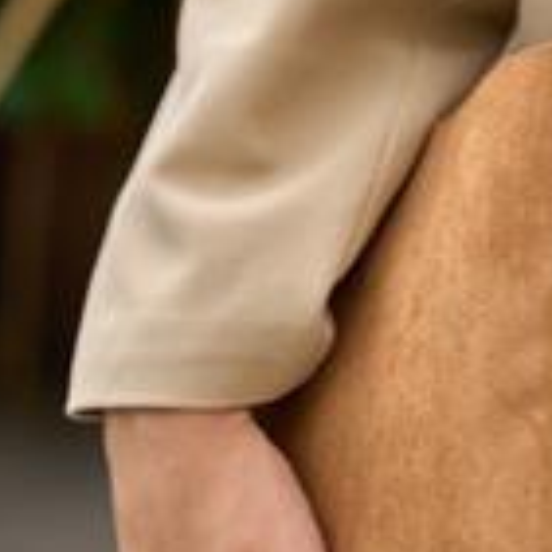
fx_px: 3482
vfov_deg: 9.0
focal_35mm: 193
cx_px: 568
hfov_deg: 9.0
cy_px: 133
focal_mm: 69
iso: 160
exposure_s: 1/250
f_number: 2.8
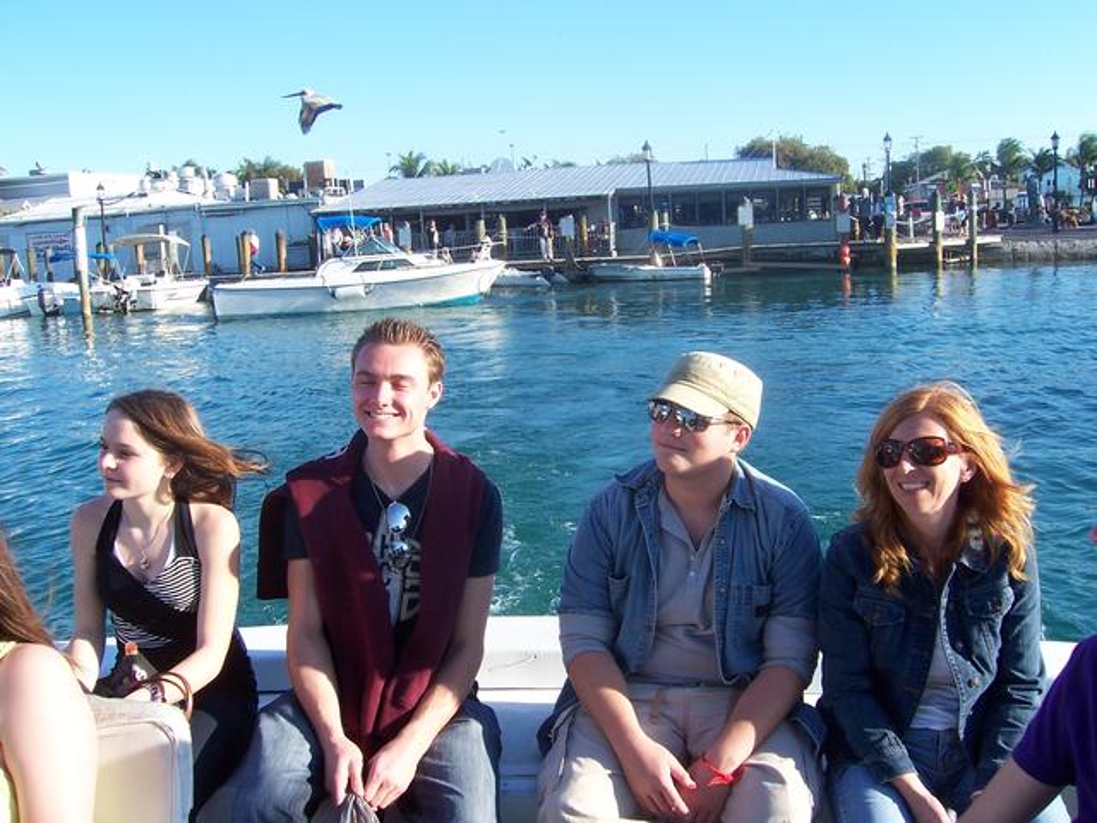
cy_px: 412
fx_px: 1141
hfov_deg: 51.4
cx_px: 548
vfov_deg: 39.7
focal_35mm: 36
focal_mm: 6
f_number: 4.8
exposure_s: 1/180
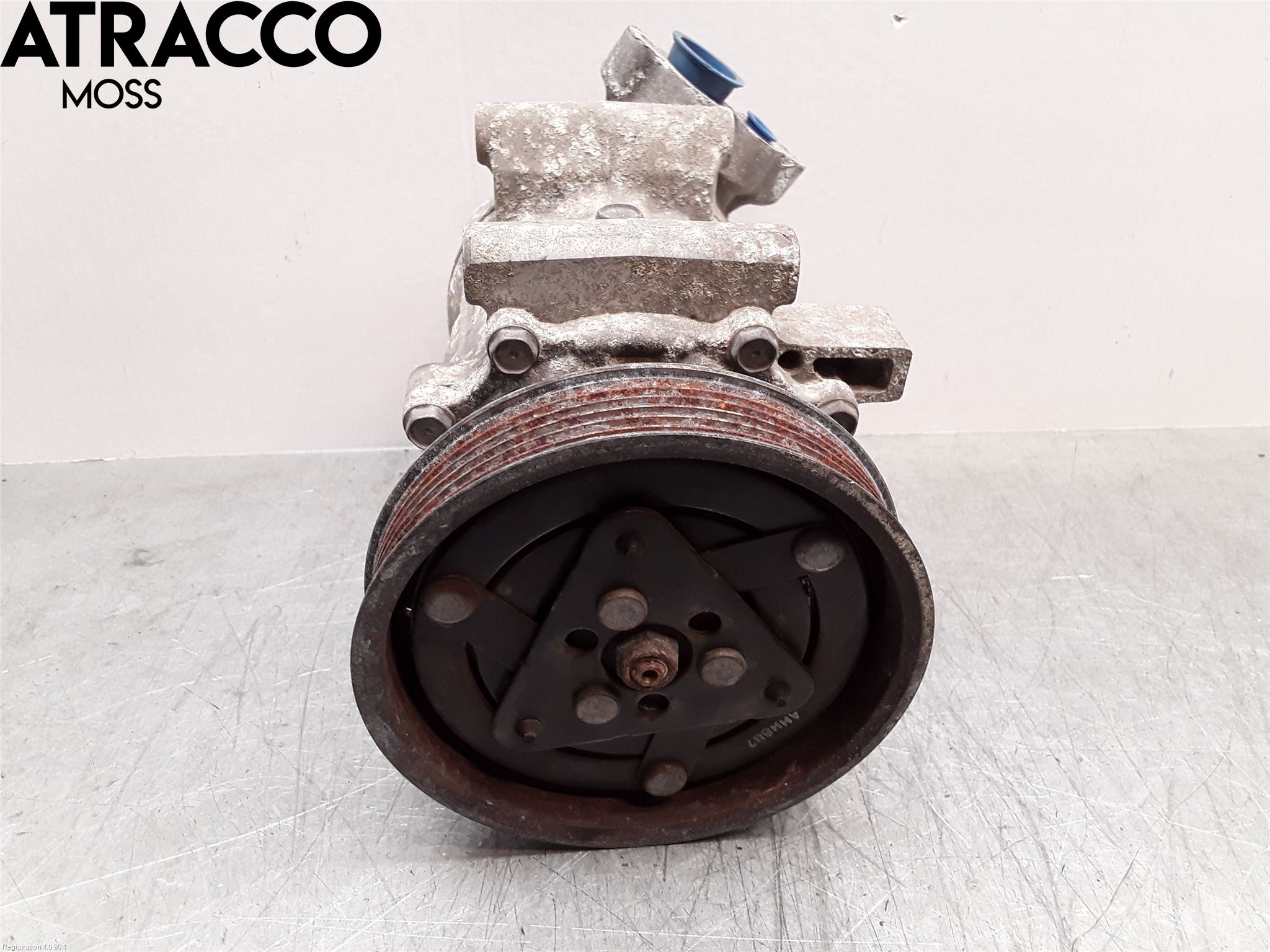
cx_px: 635
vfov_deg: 49.7
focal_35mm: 28
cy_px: 476
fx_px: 1027
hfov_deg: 63.4
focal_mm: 2.91
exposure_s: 1/50
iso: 64
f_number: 1.9
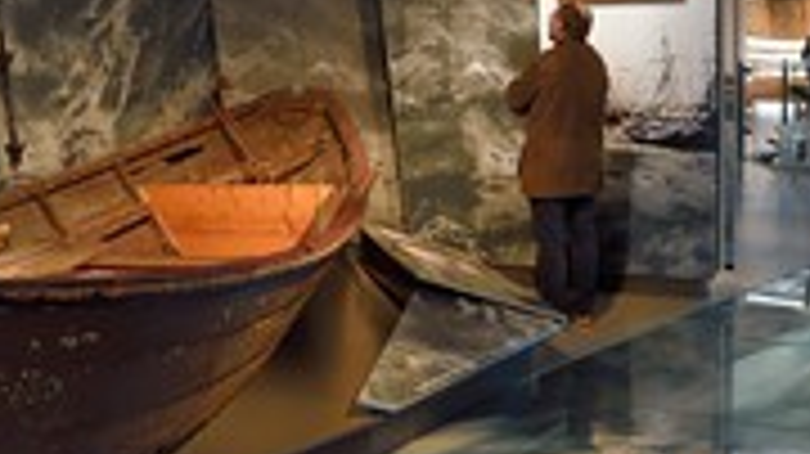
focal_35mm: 71
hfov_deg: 29.8
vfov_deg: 16.8
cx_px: 387
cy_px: 67
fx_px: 1524
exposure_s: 1/15
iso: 1600
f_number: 5.6
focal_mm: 29
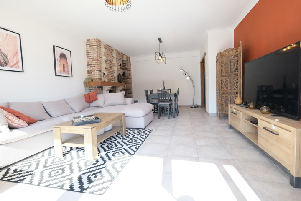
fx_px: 134
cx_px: 150
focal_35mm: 16
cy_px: 100
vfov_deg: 73.7
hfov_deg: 96.7
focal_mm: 10.5
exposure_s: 1/60
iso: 320
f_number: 4.5
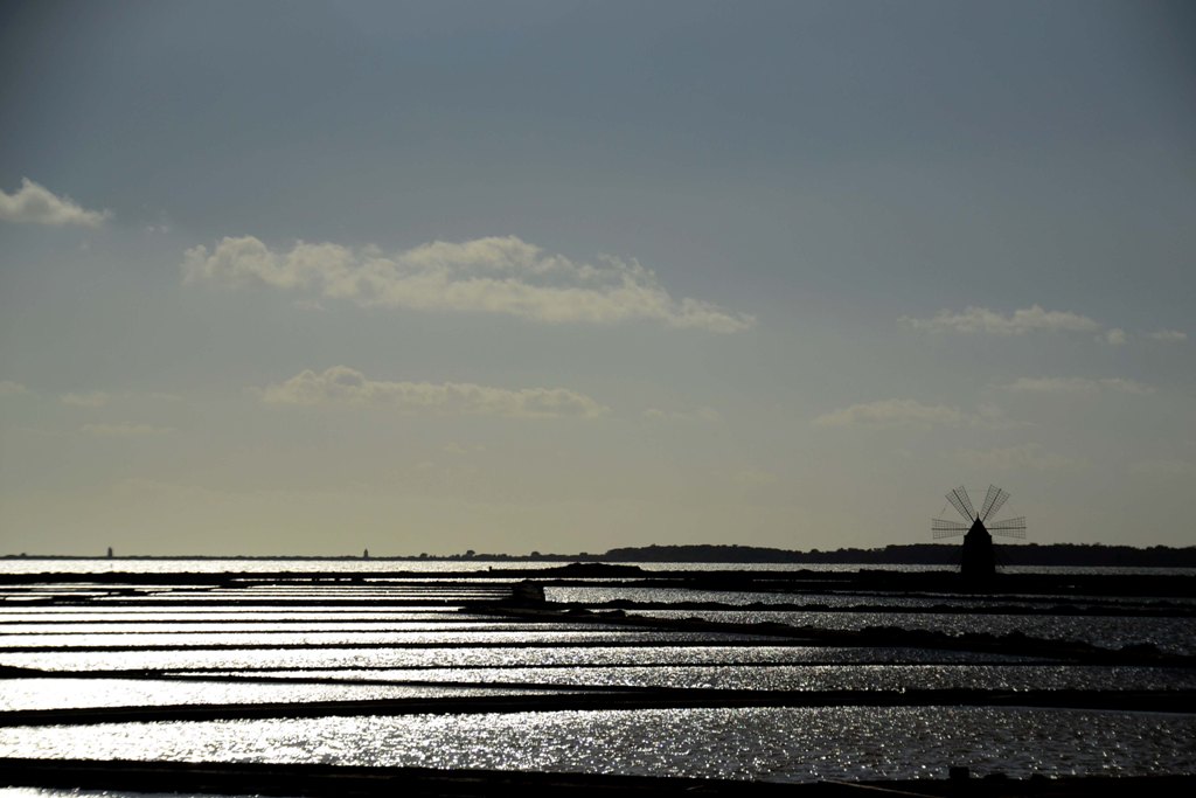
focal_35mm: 120
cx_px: 598
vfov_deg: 11.4
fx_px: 3987
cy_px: 399
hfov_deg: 17.1
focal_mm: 80
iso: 100
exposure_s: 1/1250
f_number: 5.3
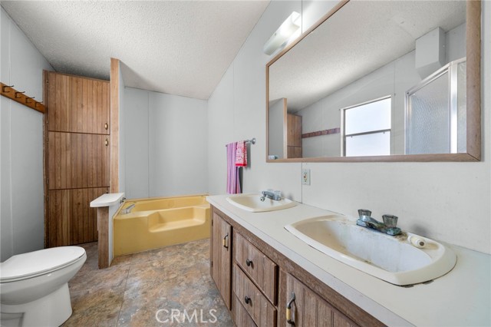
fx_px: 164
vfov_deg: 89.9
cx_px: 246
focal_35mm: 12
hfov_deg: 112.6
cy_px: 164
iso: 400
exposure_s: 1/2.5
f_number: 7.1
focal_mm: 12
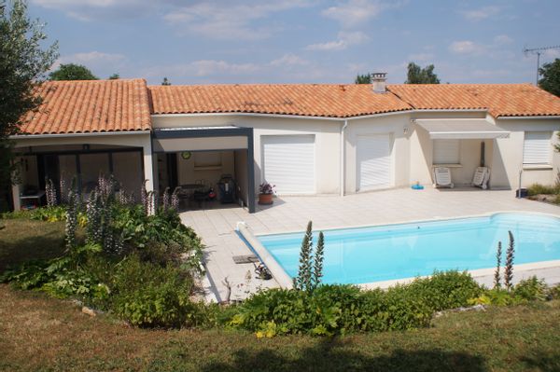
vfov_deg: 43.5
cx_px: 280
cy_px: 186
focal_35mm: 30
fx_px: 466
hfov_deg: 62.0
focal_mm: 20
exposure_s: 1/250
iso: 100
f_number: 10
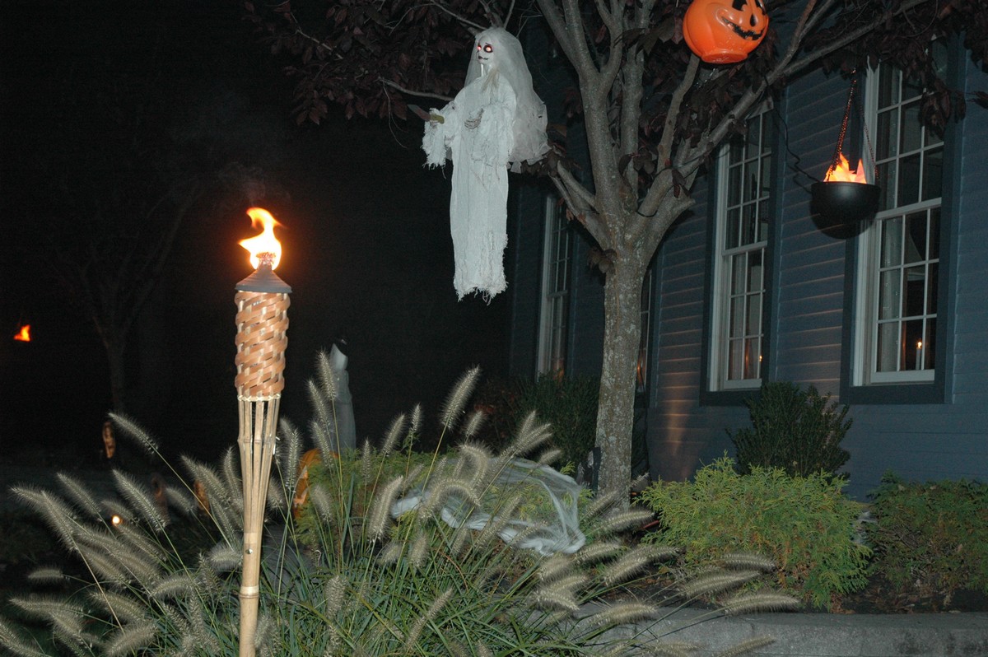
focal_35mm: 52
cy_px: 328
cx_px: 494
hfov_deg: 37.9
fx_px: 1440
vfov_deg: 25.7
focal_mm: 35
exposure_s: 1/60
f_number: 4.2
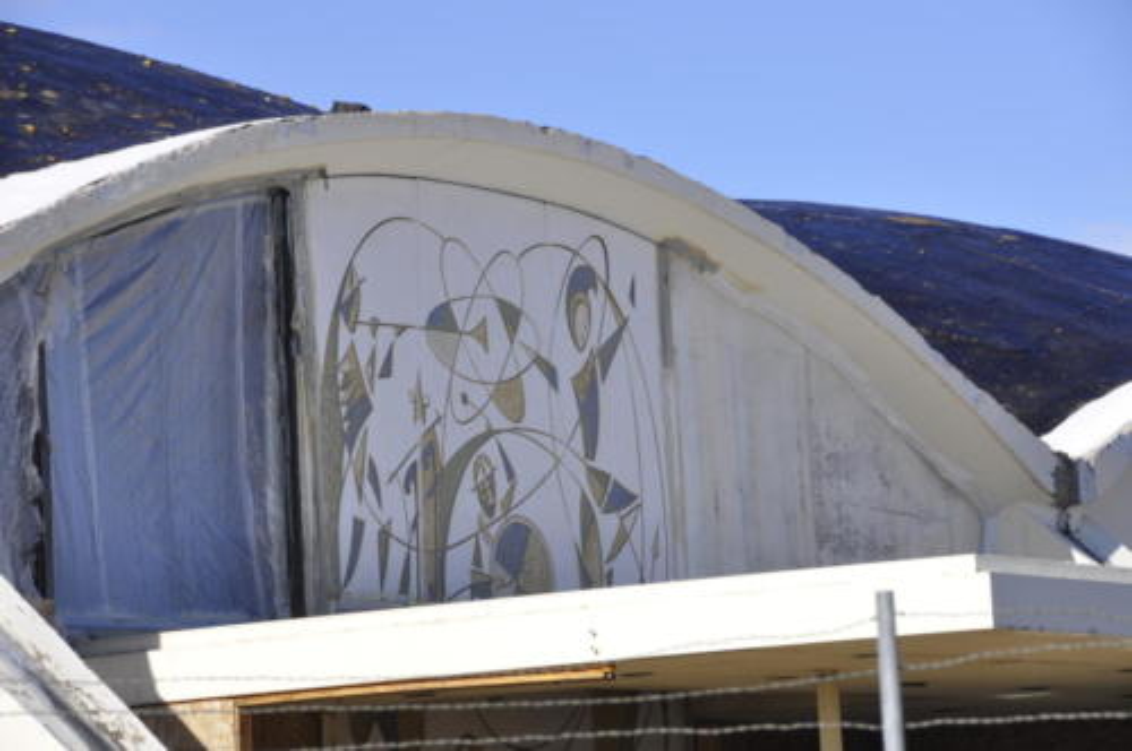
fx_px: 5276
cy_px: 376
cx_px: 566
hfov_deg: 12.2
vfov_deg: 8.1
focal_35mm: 168
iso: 200
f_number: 10
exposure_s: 1/400
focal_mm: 112
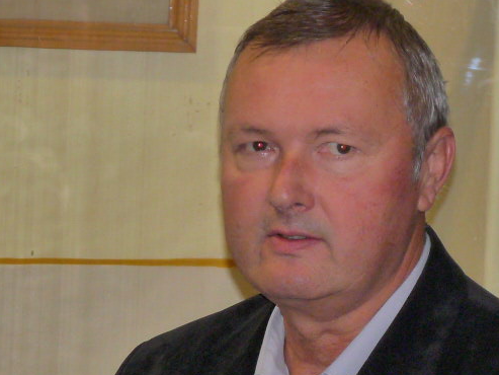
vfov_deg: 3.4
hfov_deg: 4.6
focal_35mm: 432
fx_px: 6229
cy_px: 210
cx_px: 281
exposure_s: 1/50
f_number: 3.7
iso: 500
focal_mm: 33.5
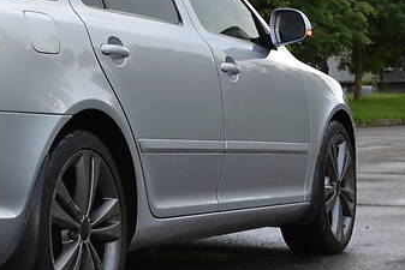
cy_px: 64
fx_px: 1362
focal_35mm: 121
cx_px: -52
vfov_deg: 11.3
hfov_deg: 16.4
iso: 180
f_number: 5.6
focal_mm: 34
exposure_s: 1/125
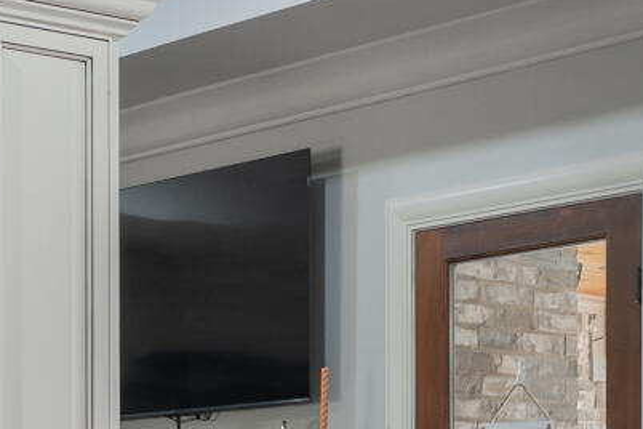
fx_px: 2268
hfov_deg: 16.1
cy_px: 687
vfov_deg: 10.4
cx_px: 224
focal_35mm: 127
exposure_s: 1/25
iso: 400
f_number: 6.3
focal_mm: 17
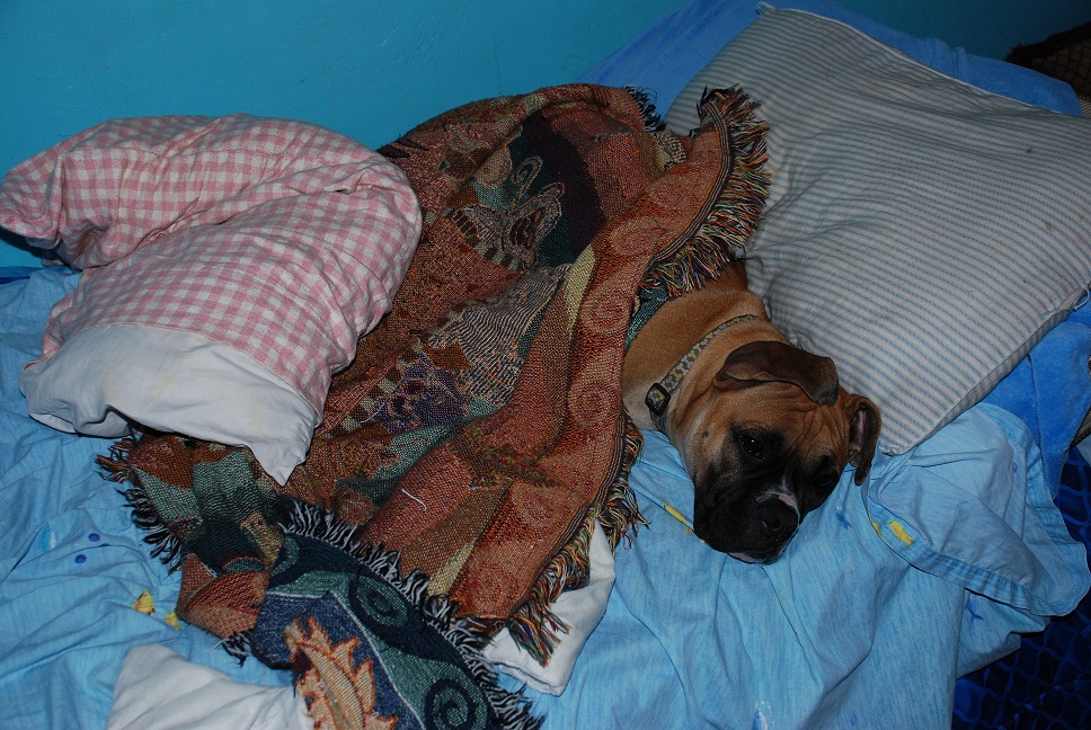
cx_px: 546
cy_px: 365
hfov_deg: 49.5
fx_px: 1183
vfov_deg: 34.3
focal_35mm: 39
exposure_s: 1/60
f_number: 4
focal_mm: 26
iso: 200
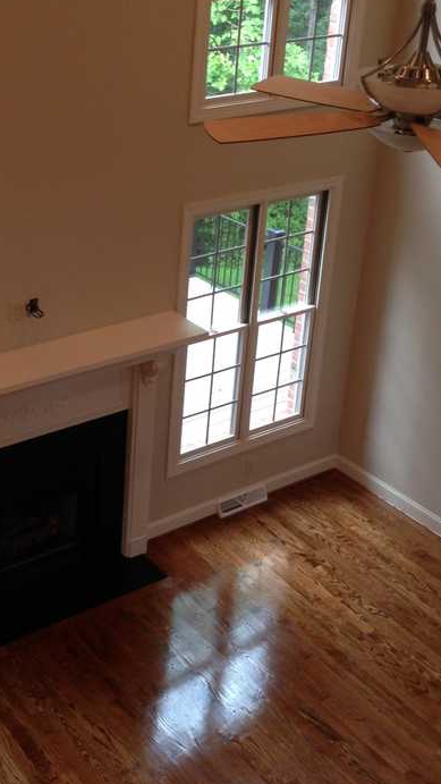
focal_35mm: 52
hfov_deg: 22.6
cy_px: 231
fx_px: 1080
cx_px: 58
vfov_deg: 39.2
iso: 80
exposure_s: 1/20
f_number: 2.4
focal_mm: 4.13
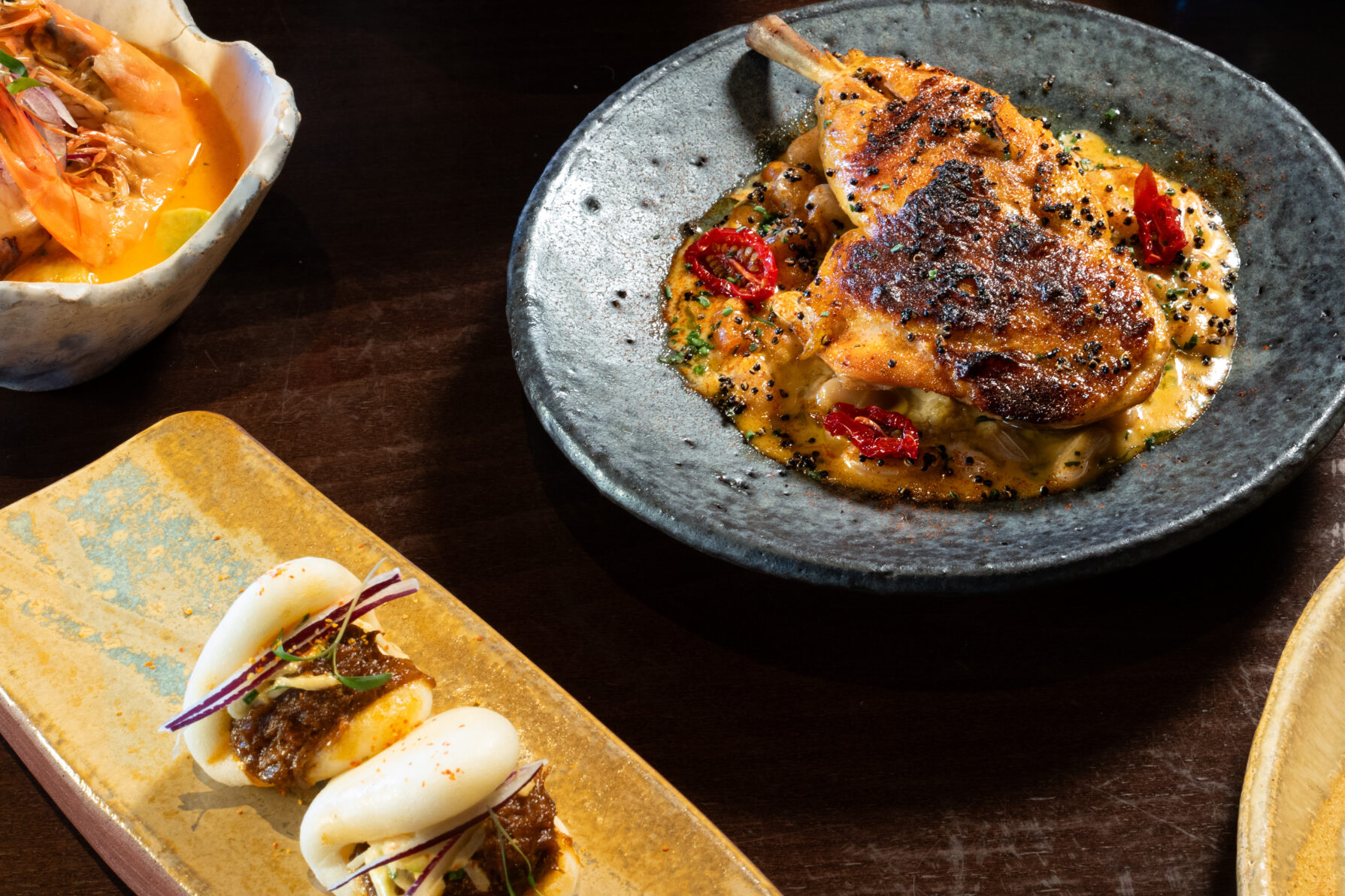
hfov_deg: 24.3
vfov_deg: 16.4
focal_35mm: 83
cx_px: 956
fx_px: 3101
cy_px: 294
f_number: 18
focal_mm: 58
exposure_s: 1/1.25
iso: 800
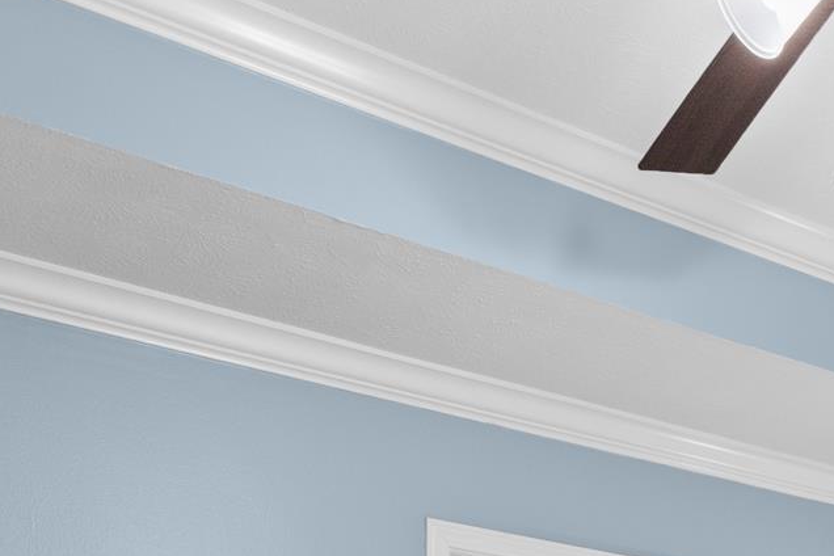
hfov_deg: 31.1
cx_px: 863
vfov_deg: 19.2
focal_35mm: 59
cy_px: 907
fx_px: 1367
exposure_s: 1/1.67
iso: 200
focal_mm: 10
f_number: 9
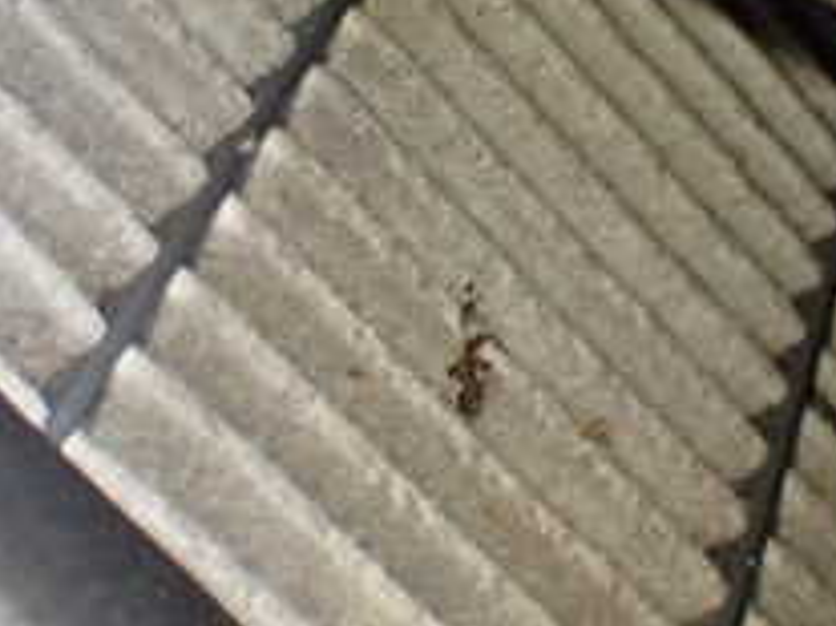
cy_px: 279
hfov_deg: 22.4
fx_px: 2100
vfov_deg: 17.0
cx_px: 557
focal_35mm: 87
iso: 800
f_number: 2.3
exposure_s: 1/100
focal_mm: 5.4
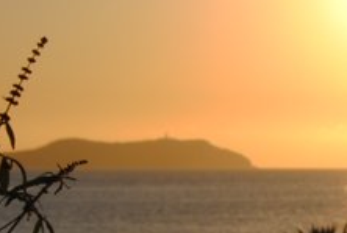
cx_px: 417
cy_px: 195
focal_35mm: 263
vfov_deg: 5.2
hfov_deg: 7.7
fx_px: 2540
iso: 100
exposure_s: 1/500
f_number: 11
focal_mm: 38
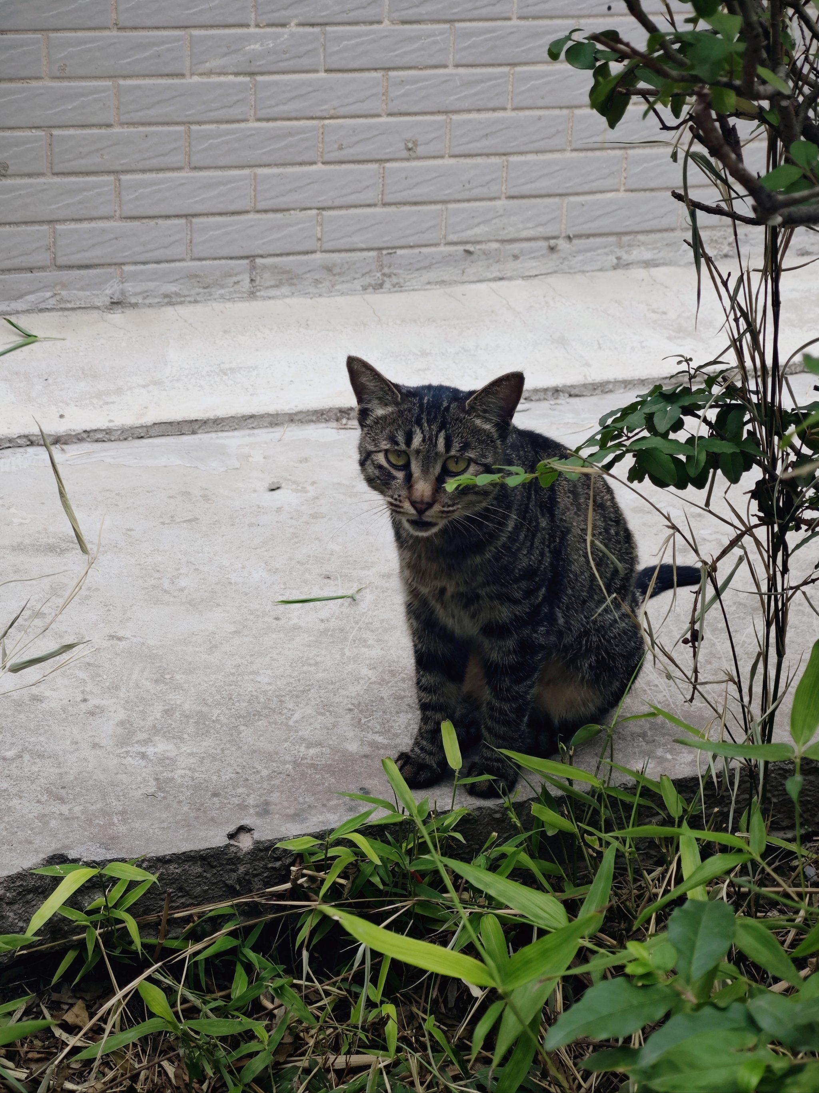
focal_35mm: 75
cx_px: 410
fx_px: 2366
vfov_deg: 26.0
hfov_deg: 19.6
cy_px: 546
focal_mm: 9
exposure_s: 1/100
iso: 160
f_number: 2
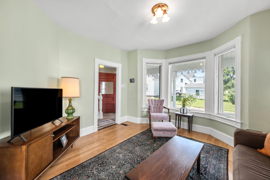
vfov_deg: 81.2
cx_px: 135
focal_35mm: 14
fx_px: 105
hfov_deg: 104.3
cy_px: 90
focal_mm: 9.4
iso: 500
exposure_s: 1/8
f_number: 8
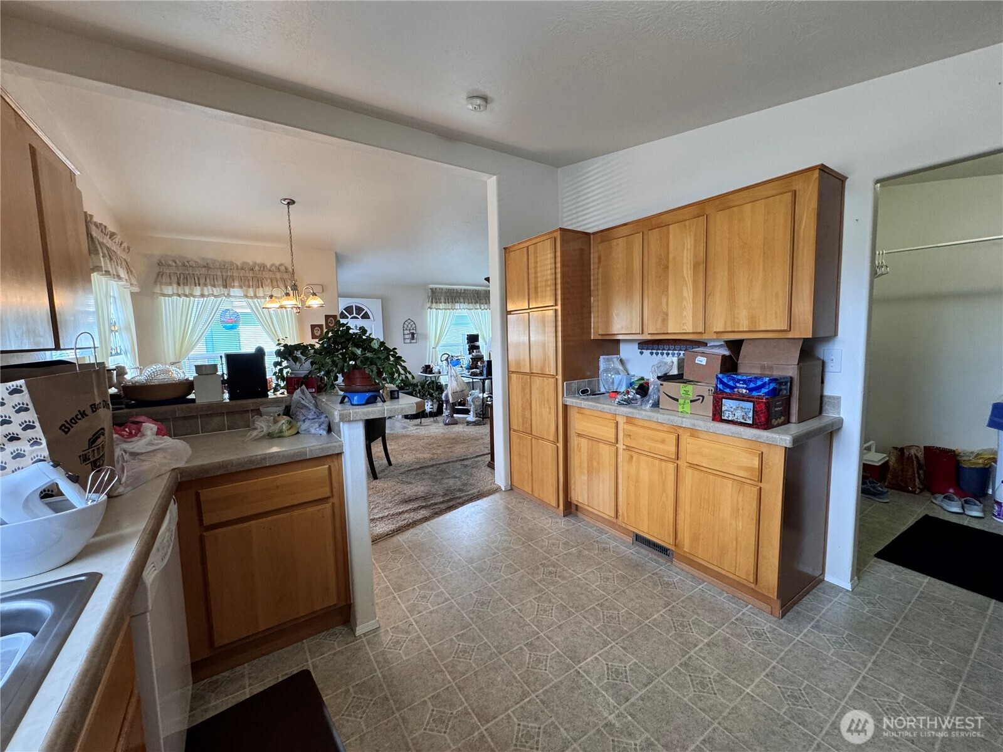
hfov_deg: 102.1
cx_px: 502
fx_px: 406
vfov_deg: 85.7
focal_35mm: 14
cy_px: 376
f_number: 2.2
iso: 250
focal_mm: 2.22
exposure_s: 1/120
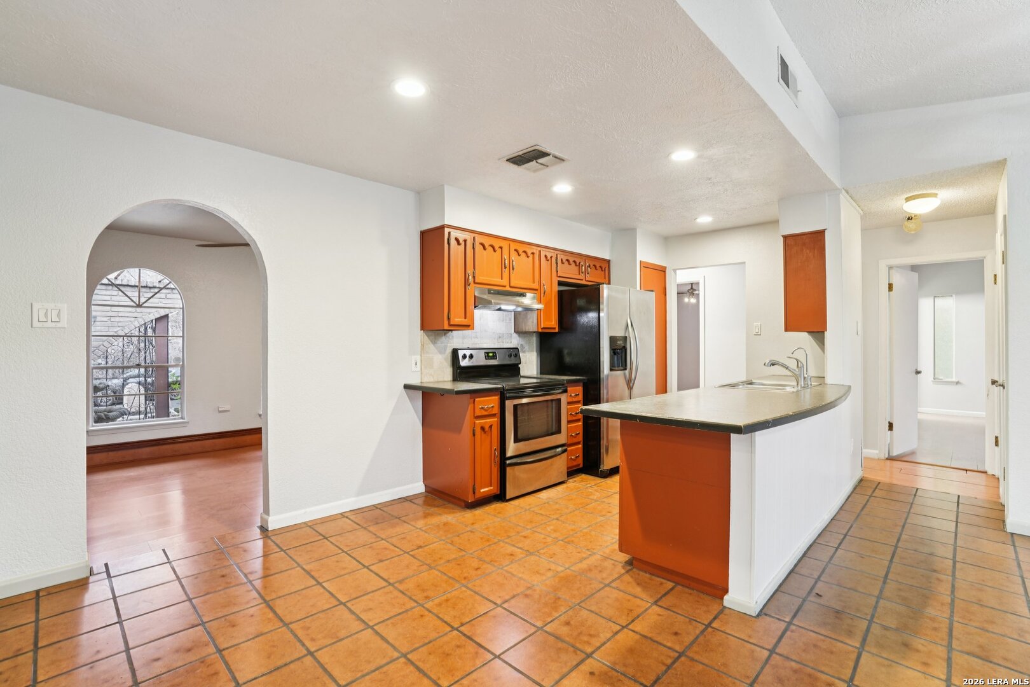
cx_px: 515
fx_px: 458
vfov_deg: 73.7
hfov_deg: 96.7
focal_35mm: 16
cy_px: 344
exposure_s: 1/4
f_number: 8
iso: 400
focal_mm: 16
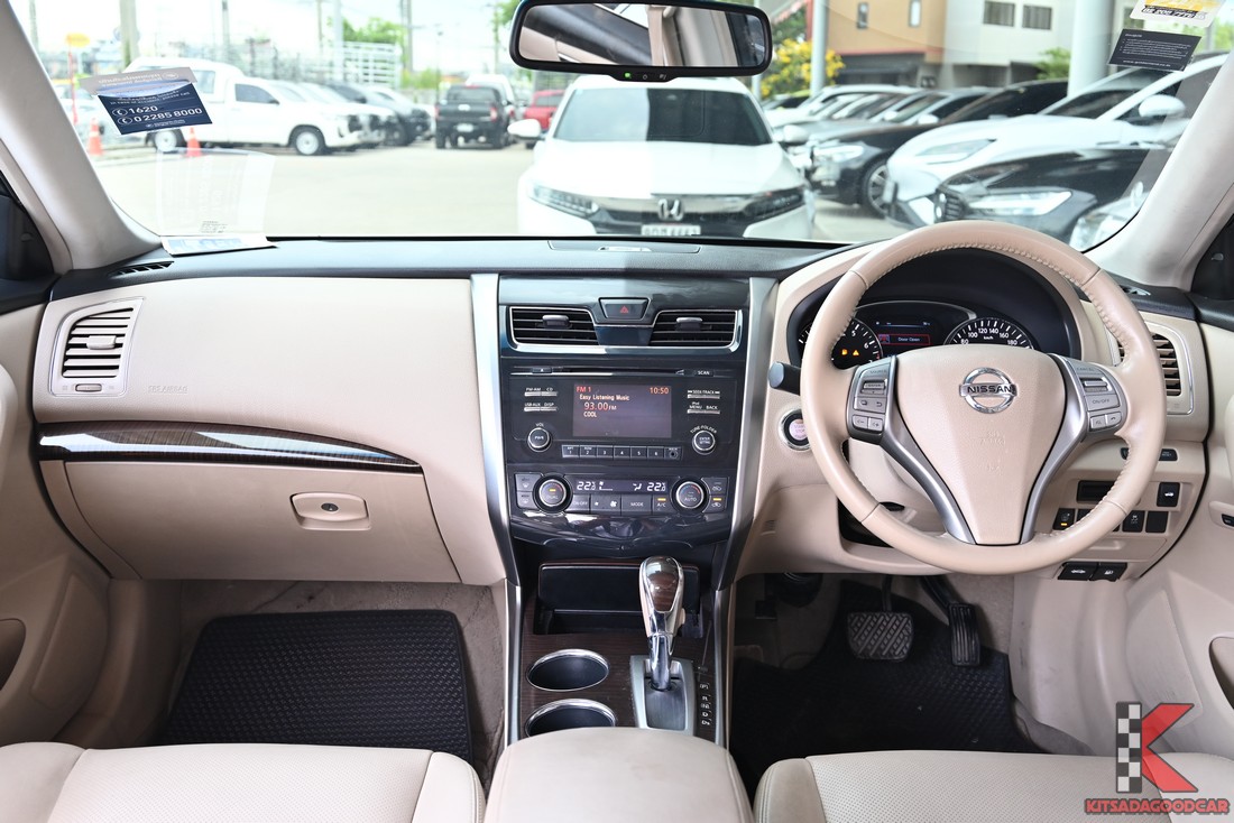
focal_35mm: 36
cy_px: 412
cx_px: 617
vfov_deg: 36.9
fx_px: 1234
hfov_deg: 53.1
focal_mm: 36
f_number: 5.6
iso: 560
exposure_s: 1/30
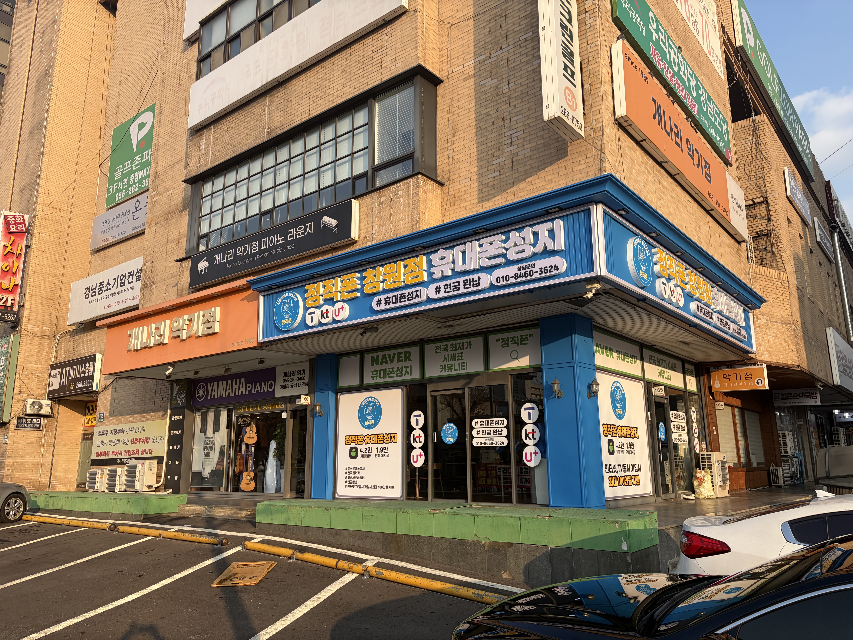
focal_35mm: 26
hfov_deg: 67.3
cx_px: 426
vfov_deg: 53.1
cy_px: 320
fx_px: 641
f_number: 1.6
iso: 50
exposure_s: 1/1196
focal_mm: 5.96
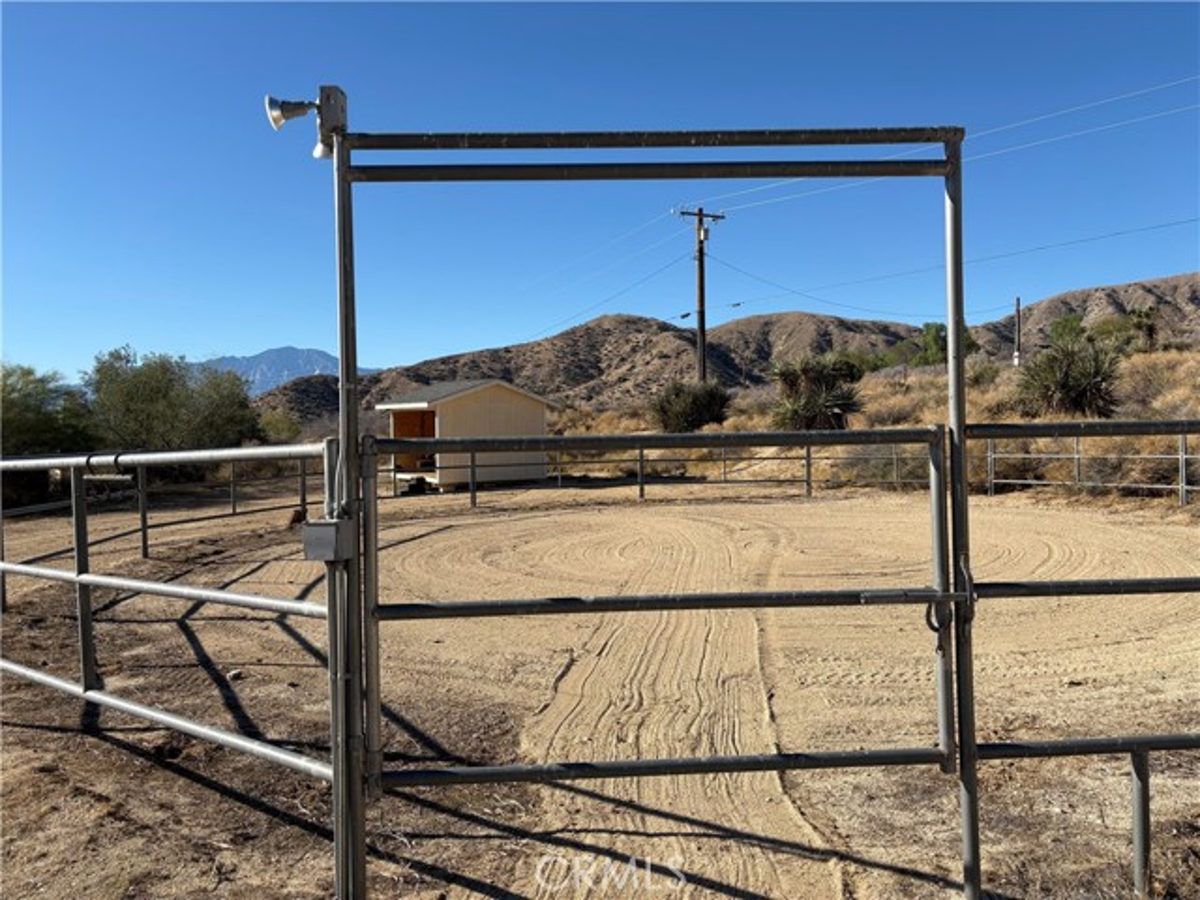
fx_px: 901
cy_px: 450
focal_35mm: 26
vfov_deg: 53.1
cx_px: 600
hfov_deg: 67.3
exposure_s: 1/3623
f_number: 1.6
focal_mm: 5.96
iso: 50
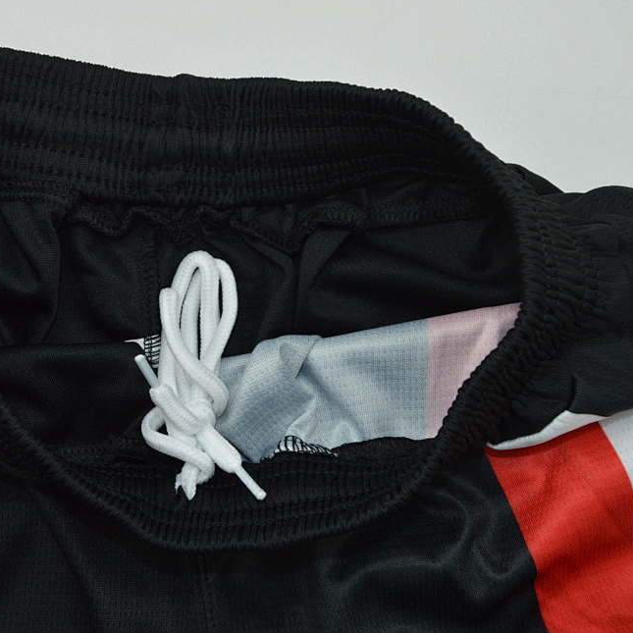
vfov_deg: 26.9
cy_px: 297
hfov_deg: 26.7
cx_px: 210
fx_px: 1324
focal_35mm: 64
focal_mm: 30
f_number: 7.1
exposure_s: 1/200
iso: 400
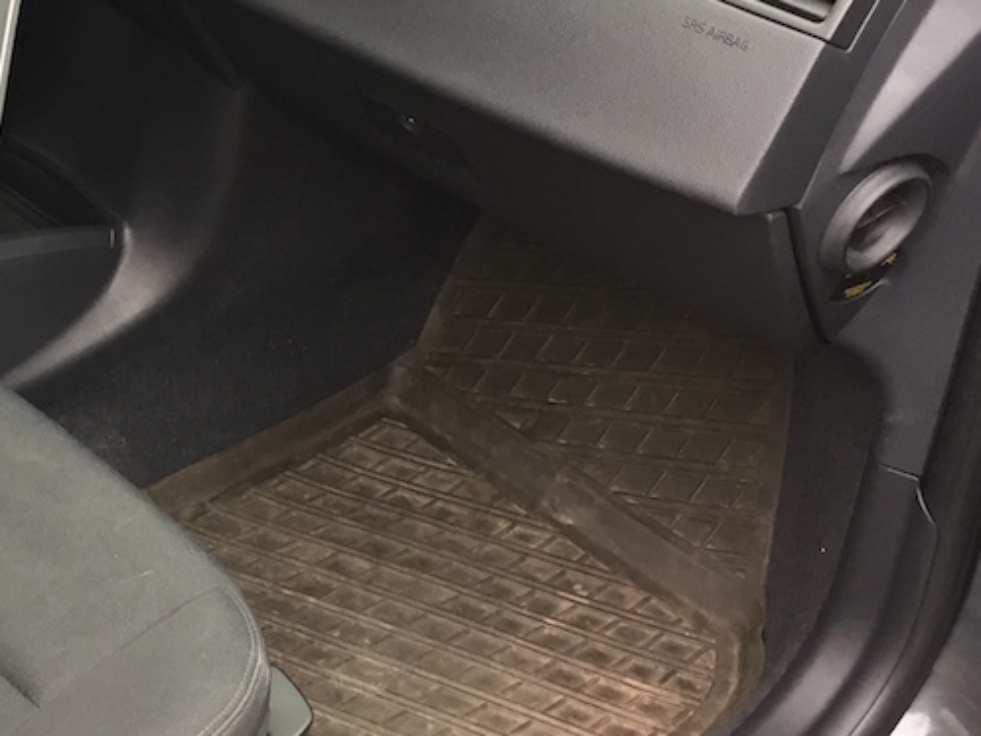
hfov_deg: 27.0
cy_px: 385
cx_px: 132
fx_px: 1984
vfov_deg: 21.0
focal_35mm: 70
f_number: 2.2
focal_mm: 4.15
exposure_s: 1/33
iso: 80
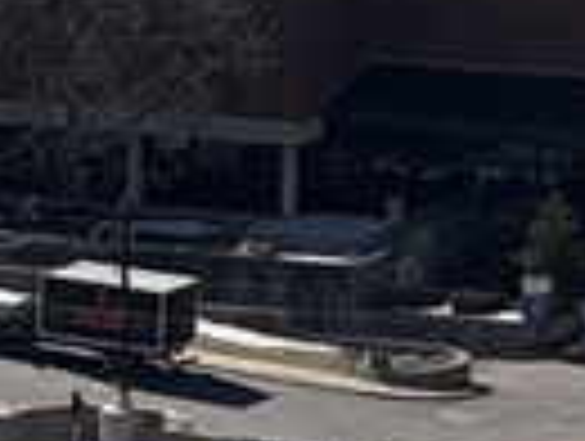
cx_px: 1292
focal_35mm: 378
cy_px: -500
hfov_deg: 5.1
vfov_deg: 3.9
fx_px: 6400
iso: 80
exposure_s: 1/8772
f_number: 1.78
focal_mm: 6.76
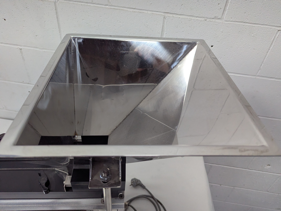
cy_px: 106
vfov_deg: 56.8
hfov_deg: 71.6
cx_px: 140
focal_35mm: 24
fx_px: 195
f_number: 1.85
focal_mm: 6.81
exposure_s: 1/913
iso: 878
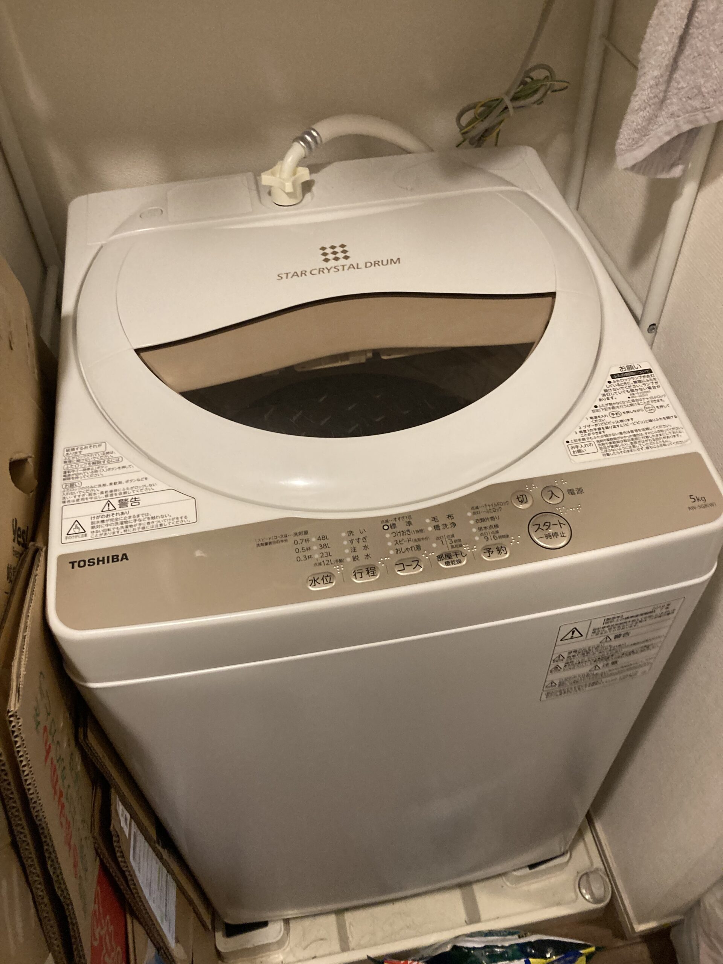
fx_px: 780
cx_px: 362
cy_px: 482
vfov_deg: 63.4
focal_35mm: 28
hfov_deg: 49.7
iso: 250
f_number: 1.8
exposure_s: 1/40
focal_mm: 3.99
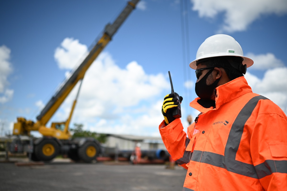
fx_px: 279
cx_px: 144
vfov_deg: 37.8
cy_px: 96
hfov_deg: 54.5
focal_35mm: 35
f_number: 1.8
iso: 160
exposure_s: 1/8000
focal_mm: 35
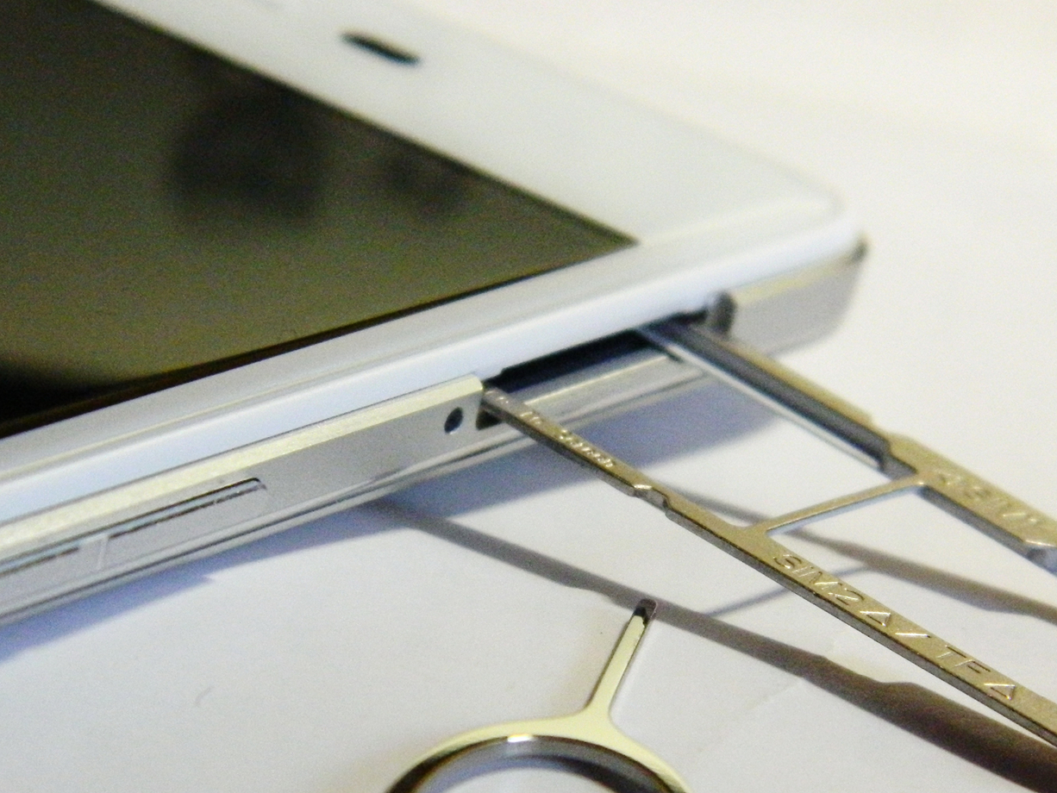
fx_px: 5131
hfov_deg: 11.8
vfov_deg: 8.8
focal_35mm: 168
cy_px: 619
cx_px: 612
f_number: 4.5
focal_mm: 18.6
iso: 400
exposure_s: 1/60
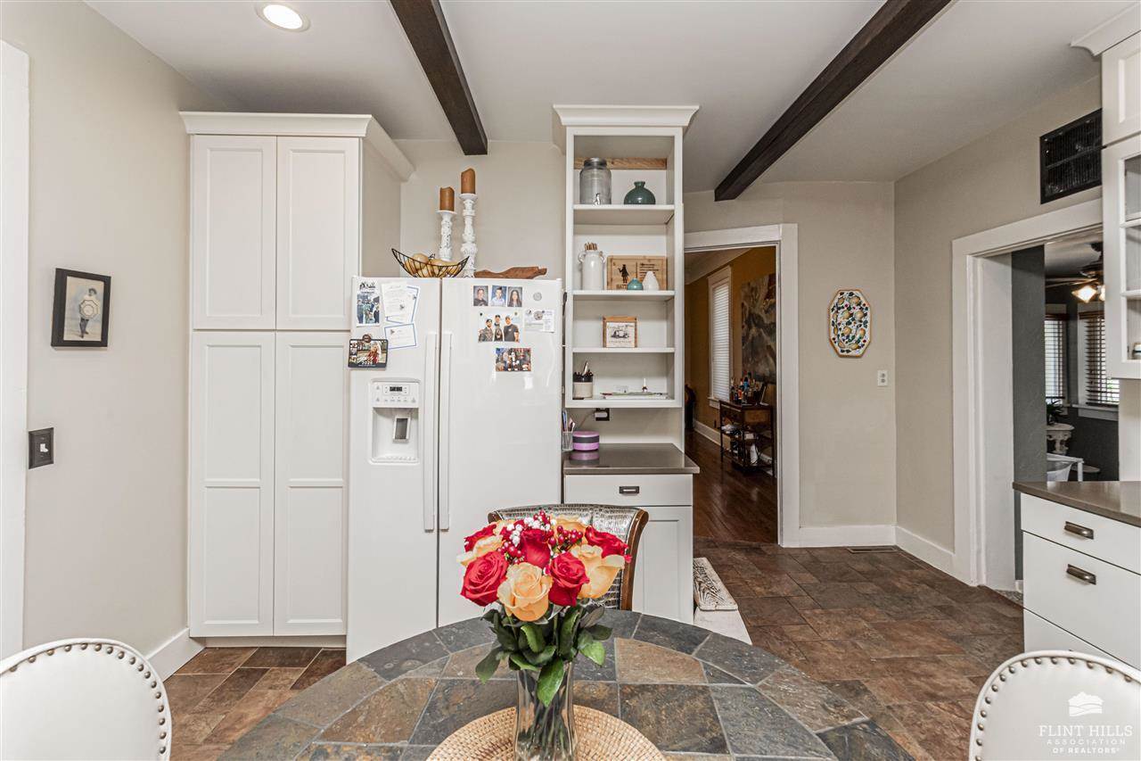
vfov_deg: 77.3
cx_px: 570
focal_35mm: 15
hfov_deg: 100.4
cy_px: 380
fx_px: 475
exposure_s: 1/60
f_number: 10
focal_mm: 10
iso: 1000
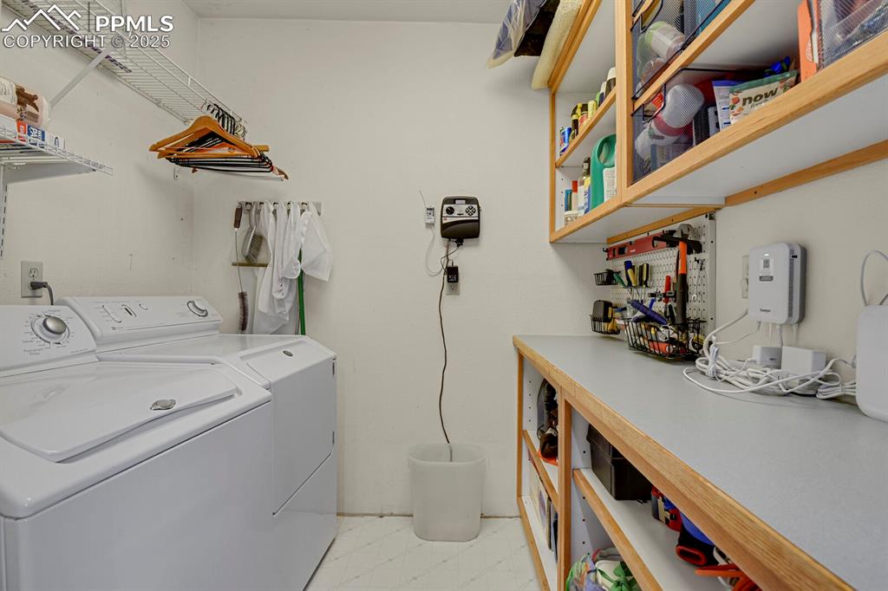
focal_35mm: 17
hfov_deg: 93.3
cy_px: 296
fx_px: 419
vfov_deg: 70.4
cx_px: 444
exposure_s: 1/20
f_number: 8
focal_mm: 17
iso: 11400
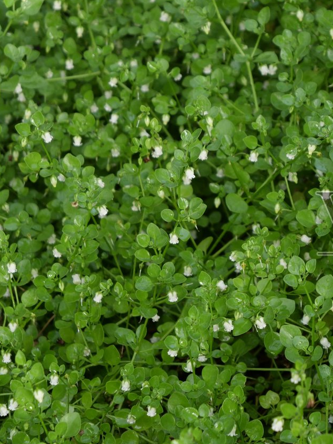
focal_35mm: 184
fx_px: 2361
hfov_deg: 8.0
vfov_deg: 10.7
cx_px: 405
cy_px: 228
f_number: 3.9
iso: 200
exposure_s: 1/125
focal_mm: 48
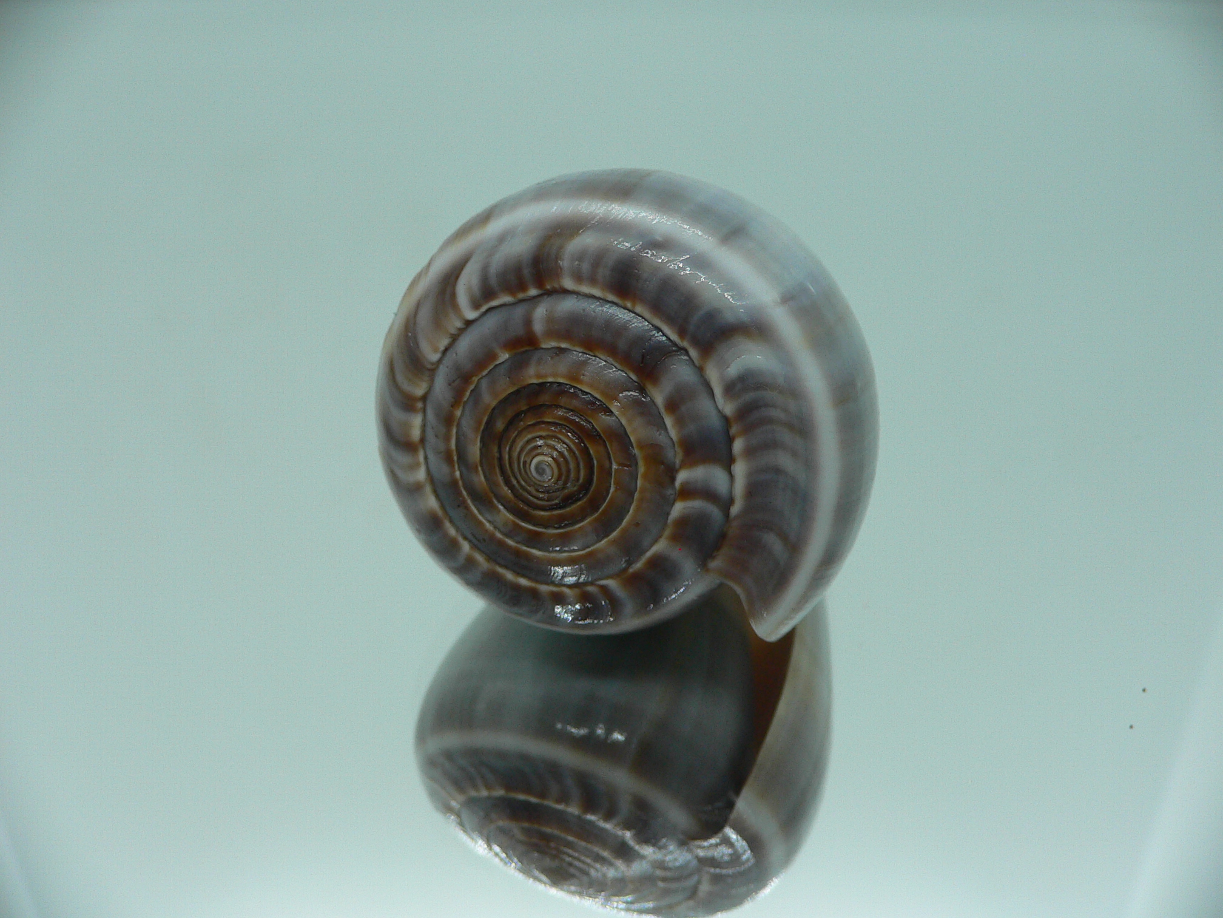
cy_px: 459
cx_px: 612
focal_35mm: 35
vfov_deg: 40.7
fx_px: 1237
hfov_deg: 52.6
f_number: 2.8
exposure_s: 1/60
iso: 80
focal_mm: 4.6
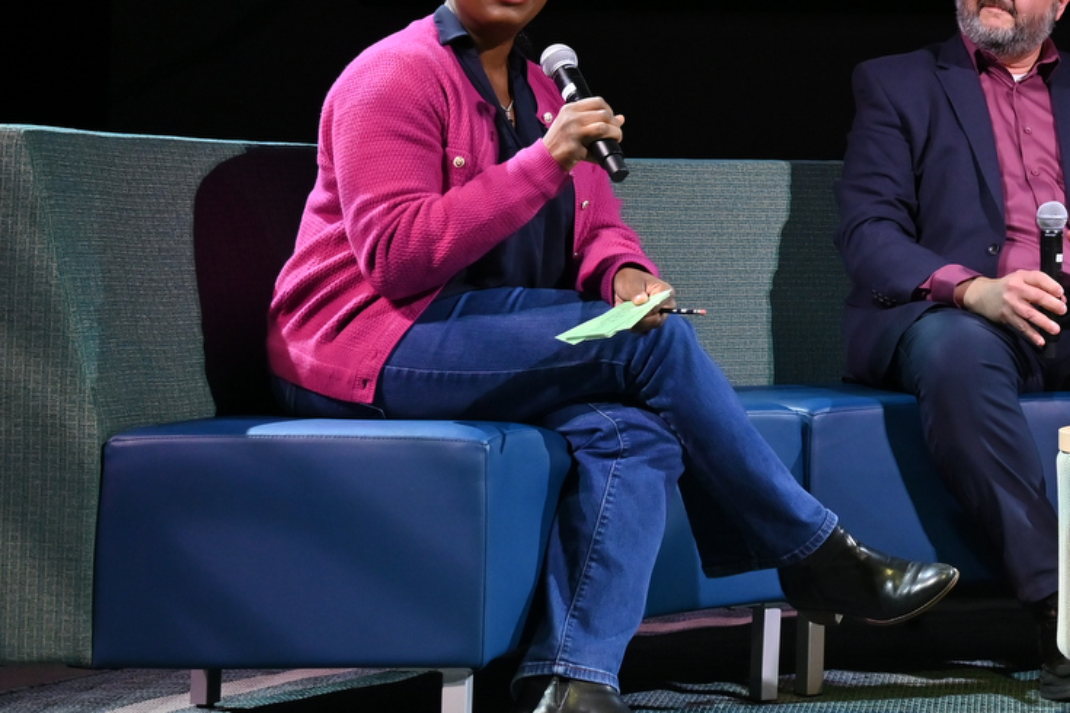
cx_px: 1272
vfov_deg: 14.4
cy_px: -41
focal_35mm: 93
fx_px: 2764
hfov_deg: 20.5
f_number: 6.3
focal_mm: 38
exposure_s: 1/200
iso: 1000
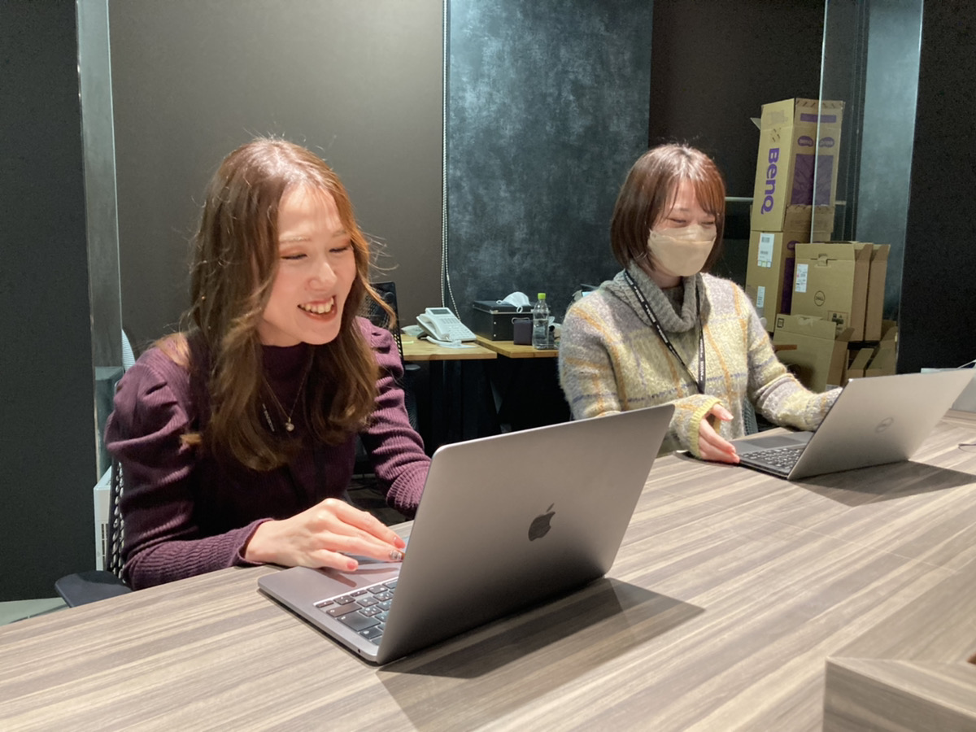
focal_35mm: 28
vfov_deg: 49.7
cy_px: 366
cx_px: 488
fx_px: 789
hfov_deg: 63.4
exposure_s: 1/33
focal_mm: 3.99
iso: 250
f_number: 1.8
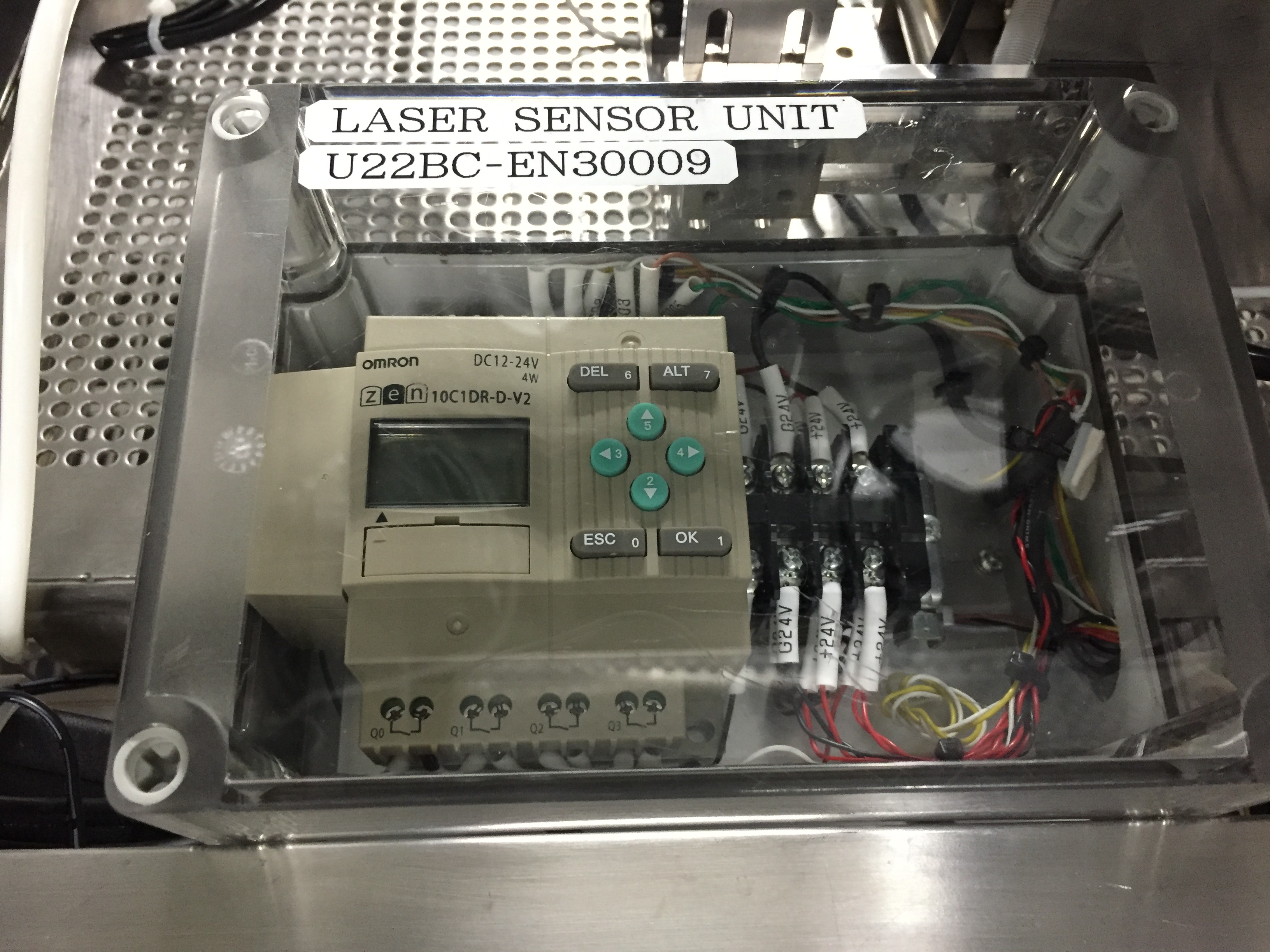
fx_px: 1064
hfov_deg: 61.7
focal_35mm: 29
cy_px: 476
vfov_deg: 48.2
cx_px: 635
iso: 250
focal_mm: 4.15
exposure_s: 1/17
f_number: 2.2
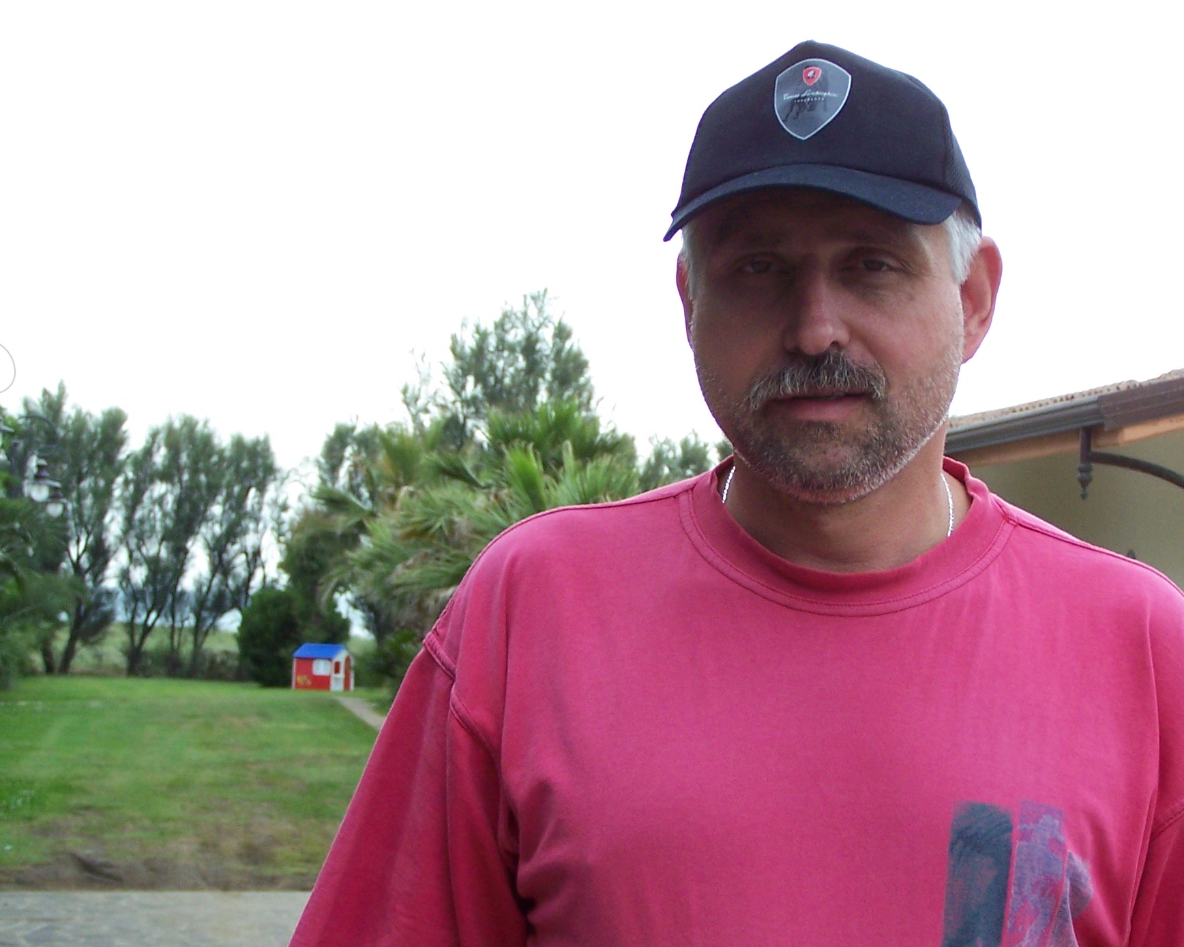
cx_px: 679
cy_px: 522
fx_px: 3294
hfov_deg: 20.4
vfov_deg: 16.4
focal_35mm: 94
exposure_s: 1/400
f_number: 3.1
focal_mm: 9.8
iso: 100
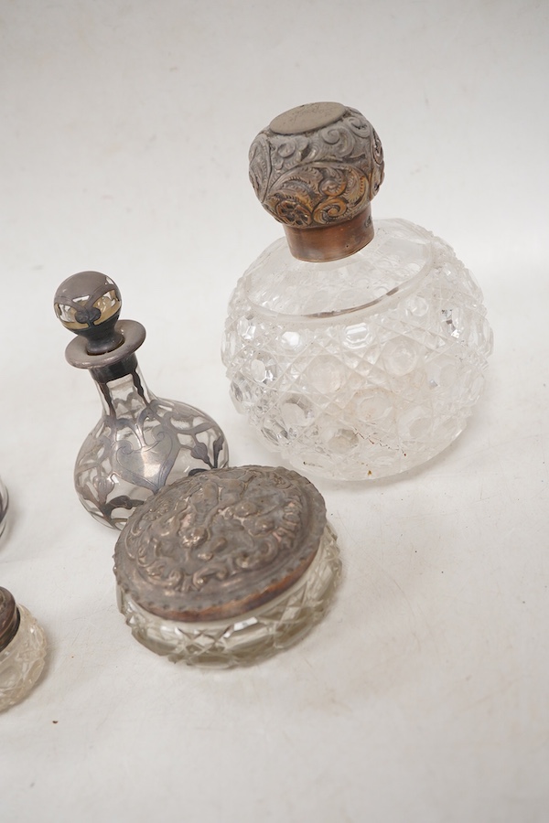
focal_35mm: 45
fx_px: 1029
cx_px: 274
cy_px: 412
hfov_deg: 29.9
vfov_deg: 43.6
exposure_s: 1/125
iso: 1250
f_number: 8
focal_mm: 30
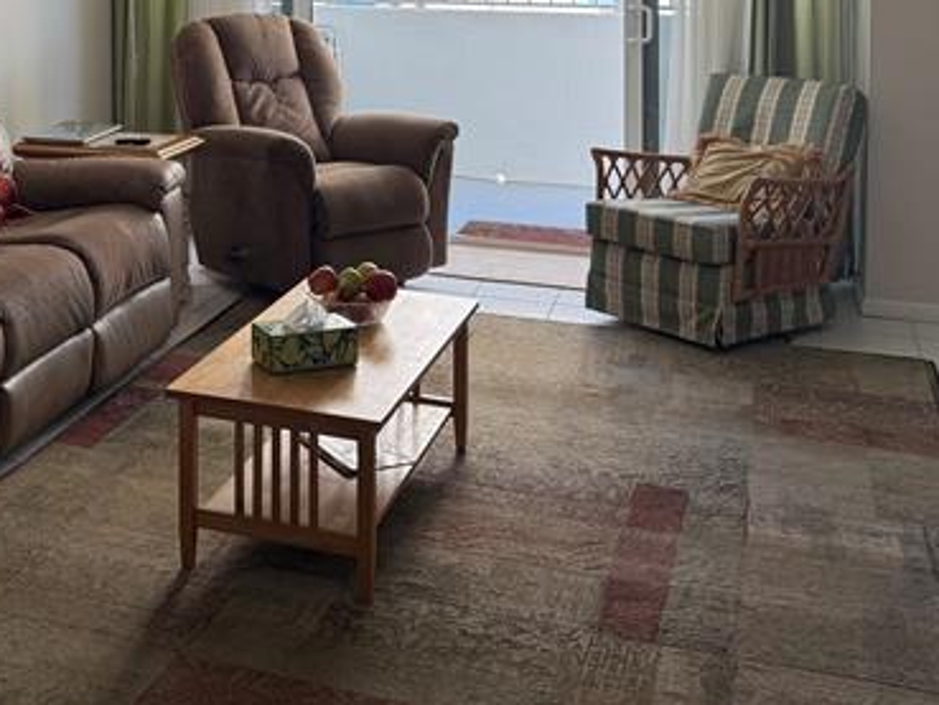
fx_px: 1411
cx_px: 170
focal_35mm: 52
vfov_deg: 26.1
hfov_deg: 35.5
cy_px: -53
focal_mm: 6.76
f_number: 1.78
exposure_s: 1/374
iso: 100
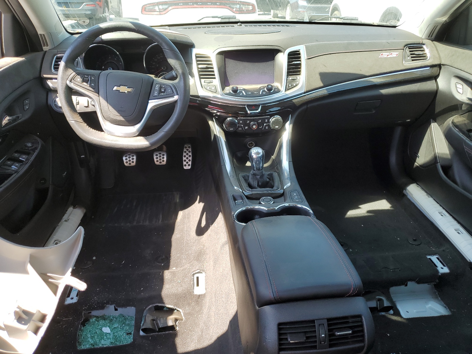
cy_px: 177
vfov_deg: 53.1
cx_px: 236
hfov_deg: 67.3
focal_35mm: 26
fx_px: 355
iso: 50
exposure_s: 1/312
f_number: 1.5
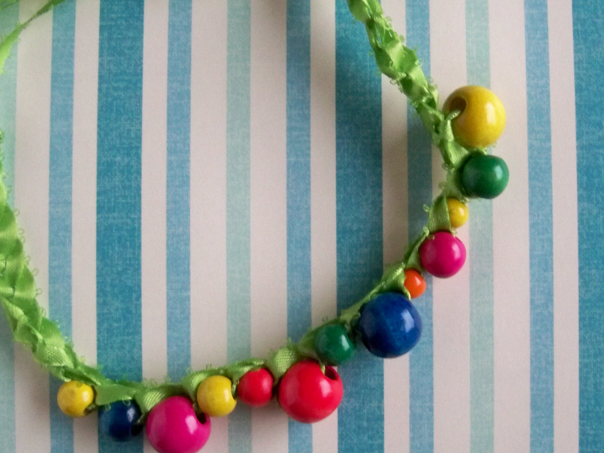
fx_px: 960
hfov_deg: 34.8
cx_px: 354
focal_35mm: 55
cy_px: 194
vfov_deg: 26.5
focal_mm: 6.2
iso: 400
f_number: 3.5
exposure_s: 1/15
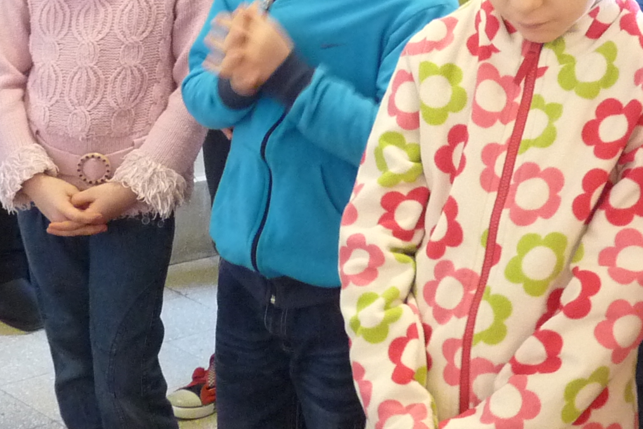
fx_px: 1500
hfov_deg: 23.9
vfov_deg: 16.2
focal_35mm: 84
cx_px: 483
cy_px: 96
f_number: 2.8
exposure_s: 1/13
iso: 400
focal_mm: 4.8
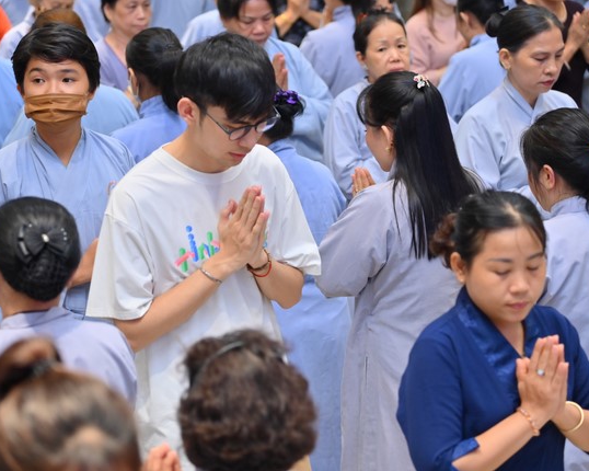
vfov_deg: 11.3
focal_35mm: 136
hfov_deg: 14.2
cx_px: 255
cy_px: 236
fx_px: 2370
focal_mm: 120
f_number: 4.5
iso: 1250
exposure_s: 1/100
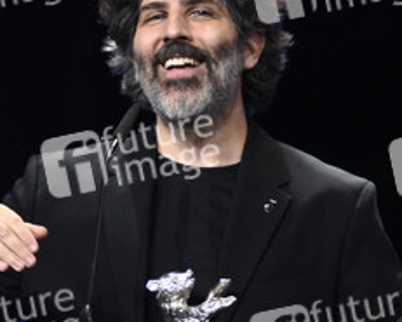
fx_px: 6189
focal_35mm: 520
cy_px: 244
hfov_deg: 3.7
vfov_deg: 3.0
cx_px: 181
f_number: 5.6
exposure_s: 1/200
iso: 10000
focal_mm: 320
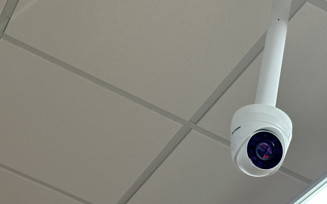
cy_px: 98
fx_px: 784
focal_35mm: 88
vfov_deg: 14.8
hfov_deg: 23.5
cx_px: 174
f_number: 1.78
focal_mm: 6.86
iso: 80
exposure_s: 1/100
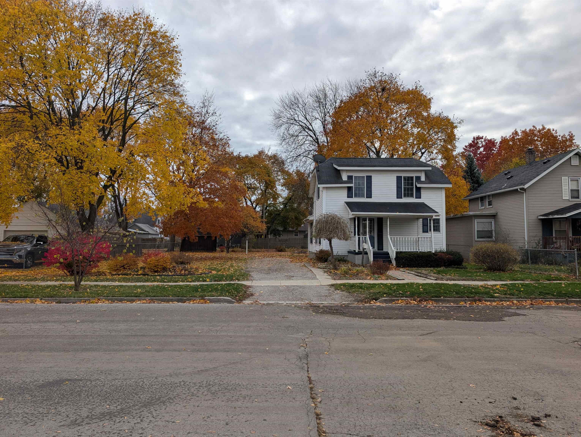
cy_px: 218
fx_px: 403
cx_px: 290
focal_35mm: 24
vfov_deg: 56.9
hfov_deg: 71.5
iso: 20
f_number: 1.68
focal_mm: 6.9
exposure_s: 1/992
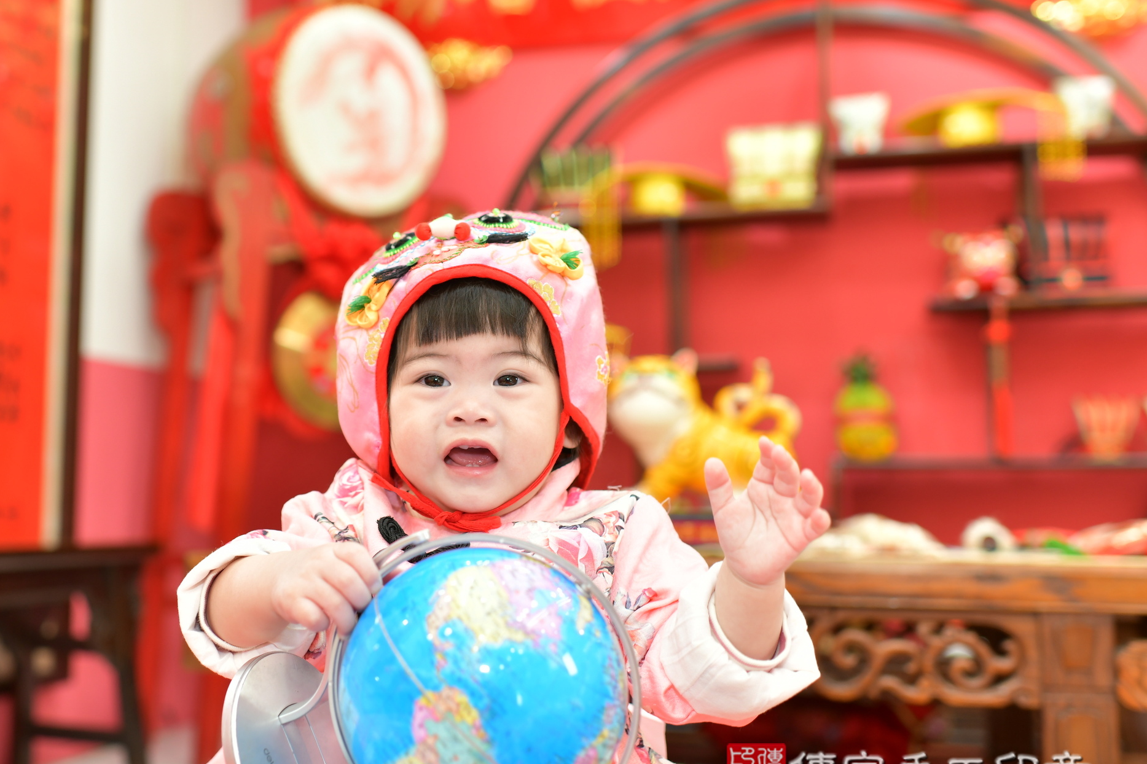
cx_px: 426
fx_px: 1433
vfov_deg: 29.8
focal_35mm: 45
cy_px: 362
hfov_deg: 43.3
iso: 320
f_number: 2.8
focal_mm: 35
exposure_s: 1/200
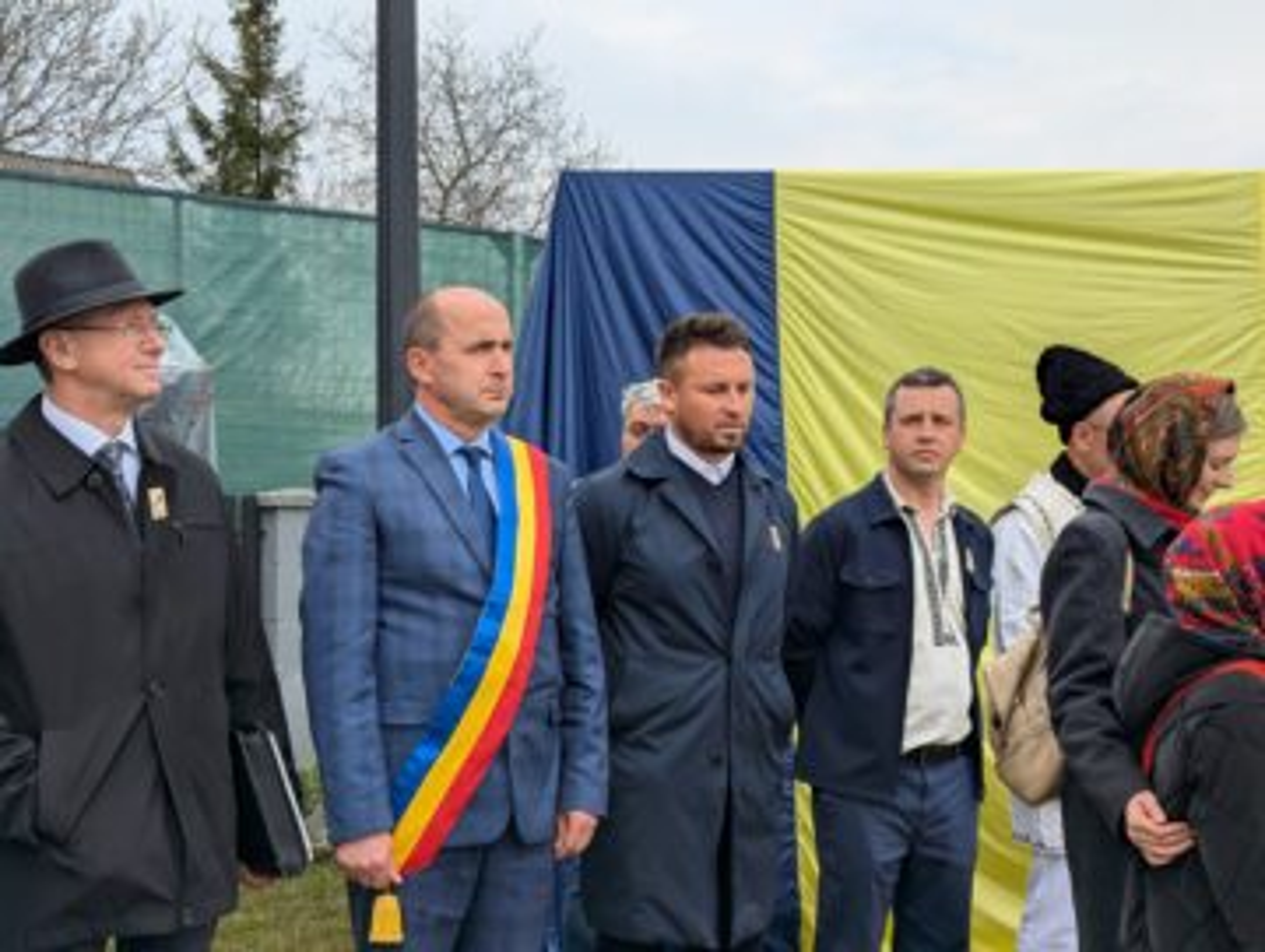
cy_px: 476
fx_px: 1756
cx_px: 632
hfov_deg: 39.6
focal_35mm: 48
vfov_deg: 30.3
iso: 49
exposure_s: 1/1041
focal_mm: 6.81
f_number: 1.85
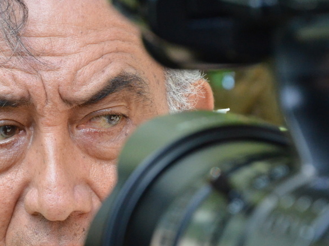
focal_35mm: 236
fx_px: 2242
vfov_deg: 6.3
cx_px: 54
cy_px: 139
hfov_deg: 8.4
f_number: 11
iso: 2500
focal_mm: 80
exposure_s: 1/500
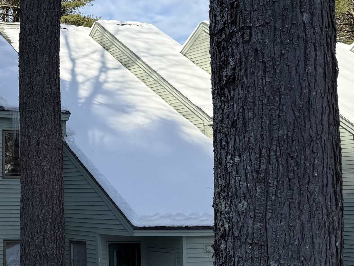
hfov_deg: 25.5
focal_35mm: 67
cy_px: 152
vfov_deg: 21.9
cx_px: -88
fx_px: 685
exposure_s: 1/2299
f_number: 1.78
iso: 80
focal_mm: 6.76
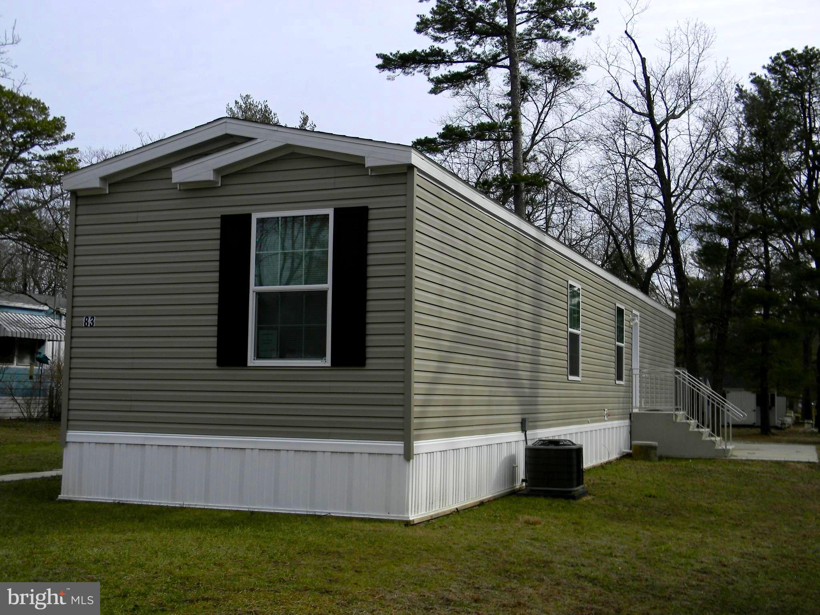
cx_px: 410
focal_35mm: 41
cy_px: 308
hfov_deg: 45.8
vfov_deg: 35.1
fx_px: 971
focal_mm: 7.3
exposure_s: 1/242
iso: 80
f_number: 7.6
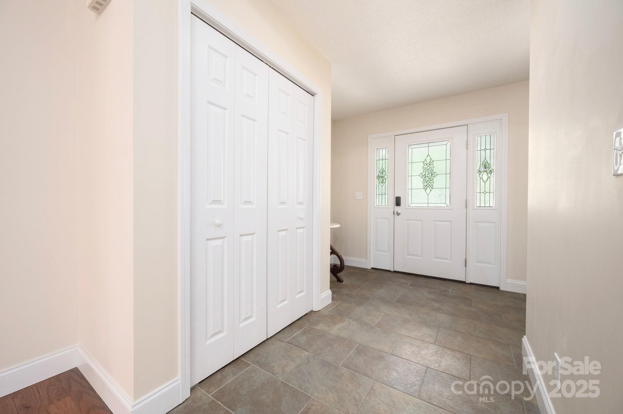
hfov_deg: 104.3
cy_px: 207
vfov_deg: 81.1
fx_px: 242
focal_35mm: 14
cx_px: 312
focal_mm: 14
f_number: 8
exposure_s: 1/80
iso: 250
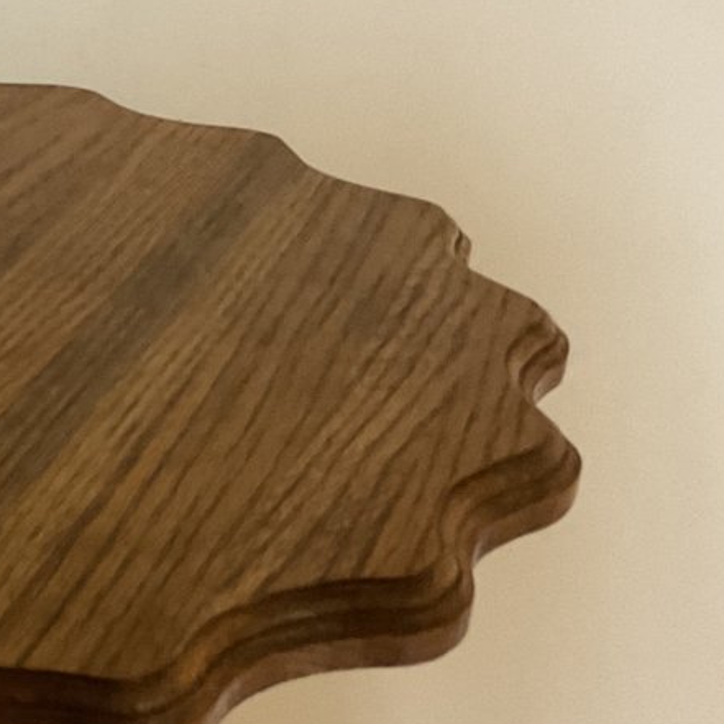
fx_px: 2082
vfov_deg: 19.7
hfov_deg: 18.2
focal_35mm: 88
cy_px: 364
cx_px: -247
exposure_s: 1/40
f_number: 1.8
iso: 200
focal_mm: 3
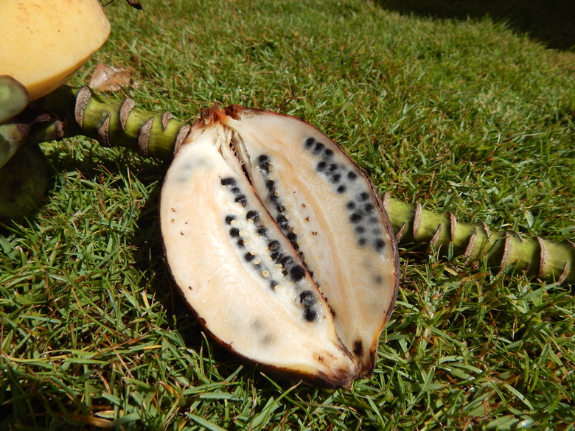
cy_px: 216
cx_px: 288
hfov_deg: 73.9
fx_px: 382
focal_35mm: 23
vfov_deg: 58.9
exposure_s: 1/800
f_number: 6
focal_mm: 4
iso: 125
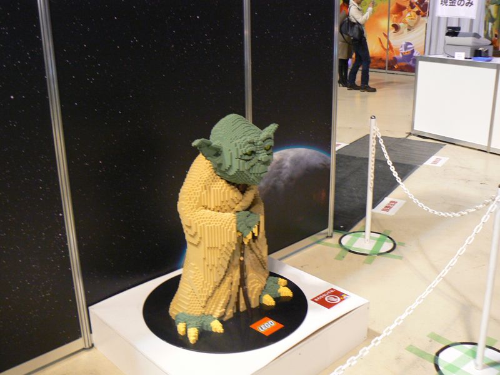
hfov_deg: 51.4
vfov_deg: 39.7
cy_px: 188
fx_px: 520
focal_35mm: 36
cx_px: 250
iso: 200
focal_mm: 6
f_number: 2.8
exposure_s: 1/25
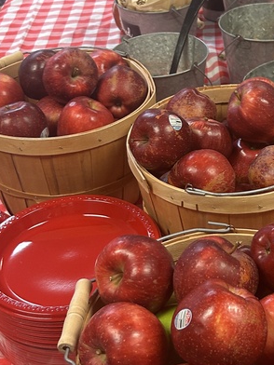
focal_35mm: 68
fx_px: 718
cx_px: 198
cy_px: 165
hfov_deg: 21.5
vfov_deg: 28.5
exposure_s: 1/60
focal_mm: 5.7
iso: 125
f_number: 1.5
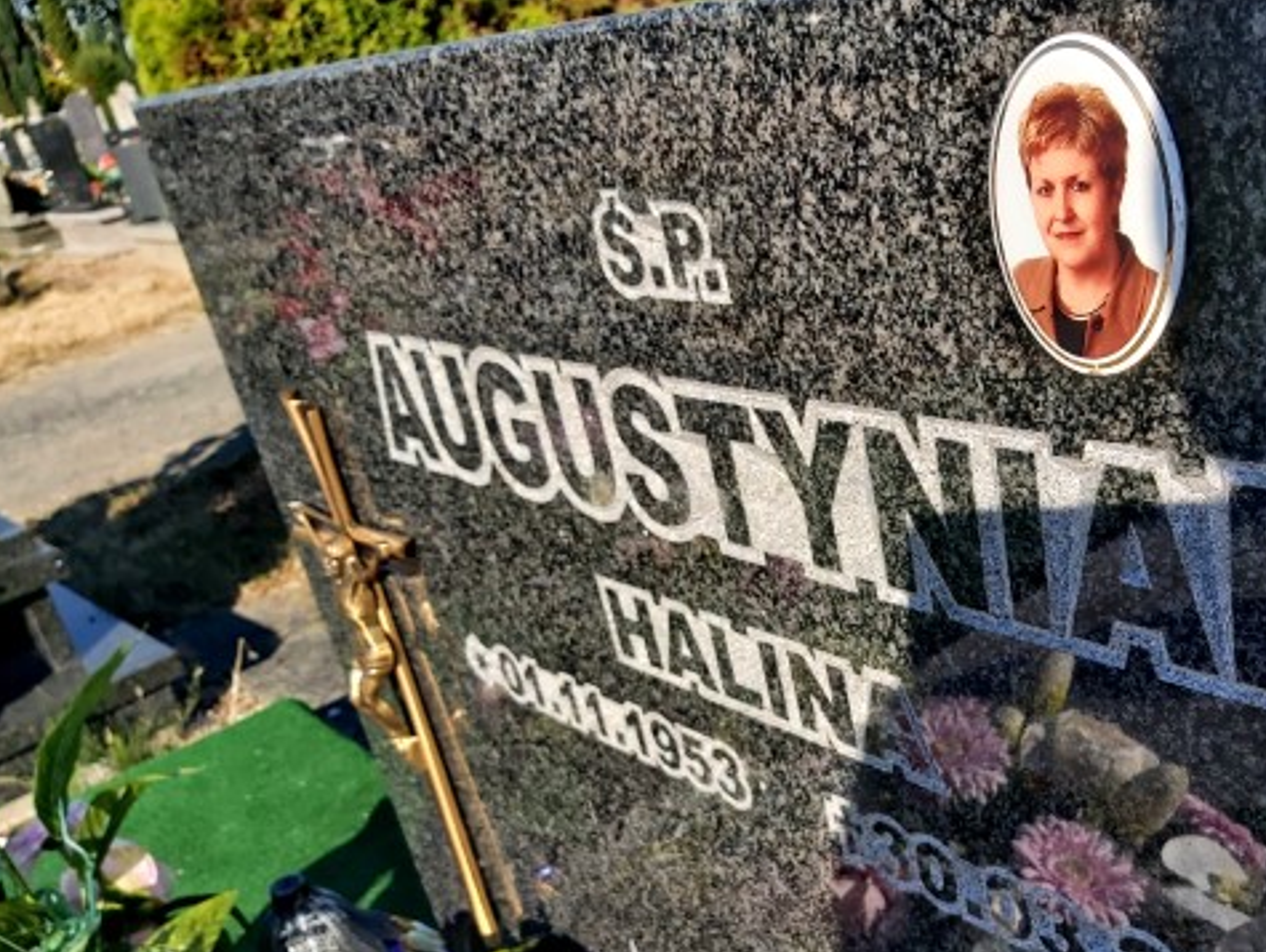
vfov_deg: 40.3
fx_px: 1281
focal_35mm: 35
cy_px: 632
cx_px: 821
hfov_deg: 51.8
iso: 64
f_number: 1.7
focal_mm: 3.92
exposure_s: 1/2374
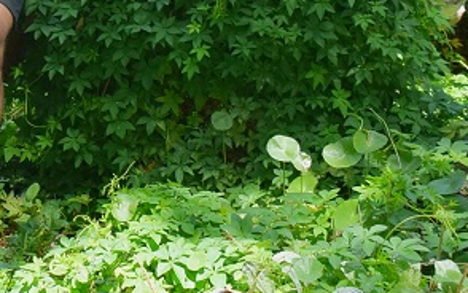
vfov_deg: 12.2
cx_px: -32
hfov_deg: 19.3
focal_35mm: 104
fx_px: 1327
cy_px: -81
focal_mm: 20
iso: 200
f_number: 5.6
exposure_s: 1/200
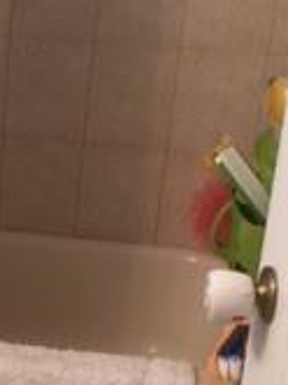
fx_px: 1246
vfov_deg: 17.5
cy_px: 260
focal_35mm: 112
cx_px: -158
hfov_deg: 12.5
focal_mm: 4.15
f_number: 2.2
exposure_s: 1/15
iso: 40
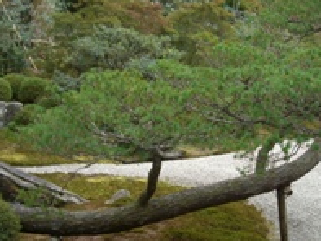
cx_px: 215
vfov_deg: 20.7
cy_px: 150
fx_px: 659
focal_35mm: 71
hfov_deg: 27.2
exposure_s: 1/100
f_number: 2.8
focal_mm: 7.9
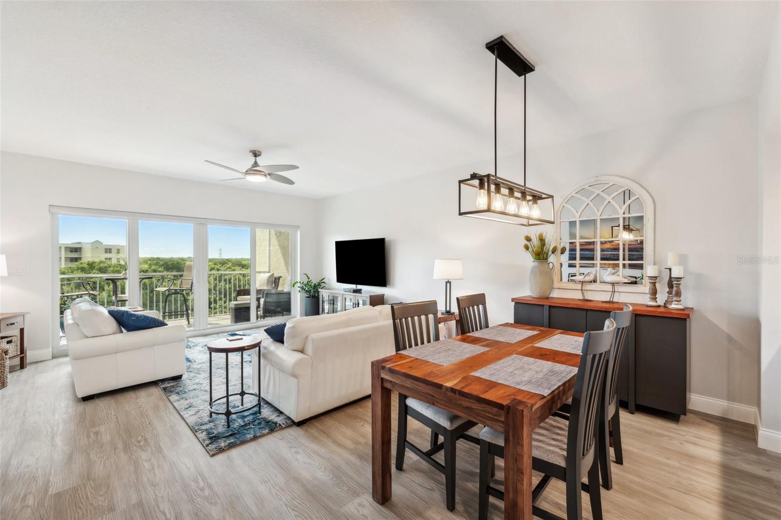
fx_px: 336
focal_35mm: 16
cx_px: 390
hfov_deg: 98.6
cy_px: 260
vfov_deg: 75.5
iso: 320
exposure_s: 1/8
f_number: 7.1
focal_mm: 15.5
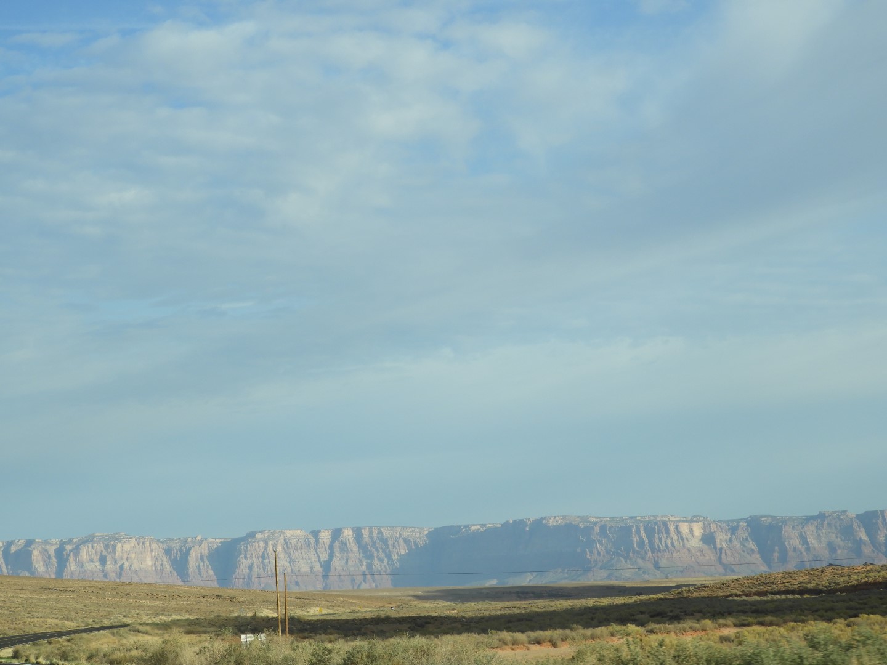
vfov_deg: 12.9
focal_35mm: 115
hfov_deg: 17.1
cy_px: 332
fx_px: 2947
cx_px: 444
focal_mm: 20.6
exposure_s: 1/400
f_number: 5
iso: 100
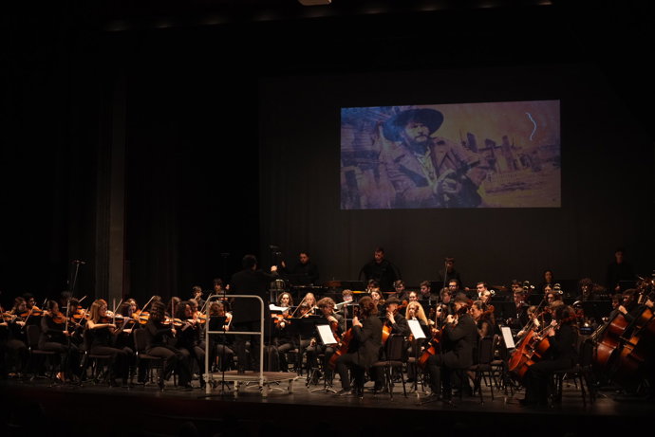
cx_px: 328
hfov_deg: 28.8
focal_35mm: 70
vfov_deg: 19.5
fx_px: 1274
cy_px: 218
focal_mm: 70
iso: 4000
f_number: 4
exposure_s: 1/160
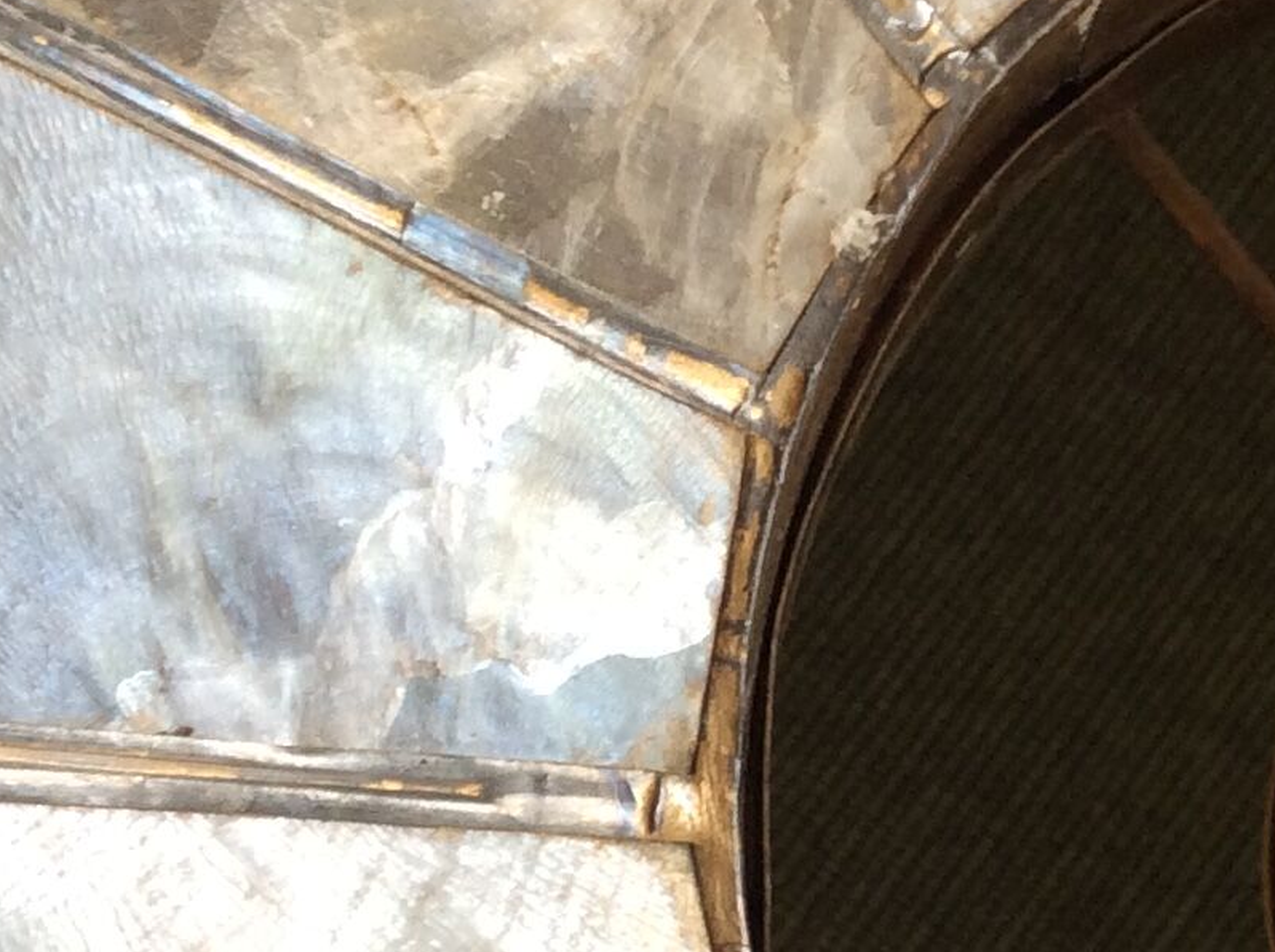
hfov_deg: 18.8
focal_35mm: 104
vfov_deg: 14.2
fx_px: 3825
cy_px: 479
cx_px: 906
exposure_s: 1/25
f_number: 2.4
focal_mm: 3.3
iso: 64
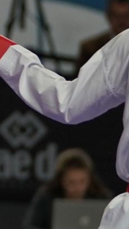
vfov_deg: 2.4
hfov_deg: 1.3
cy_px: 123
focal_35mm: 900
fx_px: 5474
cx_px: -303
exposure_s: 1/1000
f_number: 2.8
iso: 800
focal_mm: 130
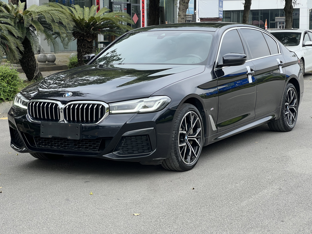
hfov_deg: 24.7
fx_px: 712
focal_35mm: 79
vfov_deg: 18.7
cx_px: 160
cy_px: 117
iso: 32
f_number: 2.8
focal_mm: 9
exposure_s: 1/179
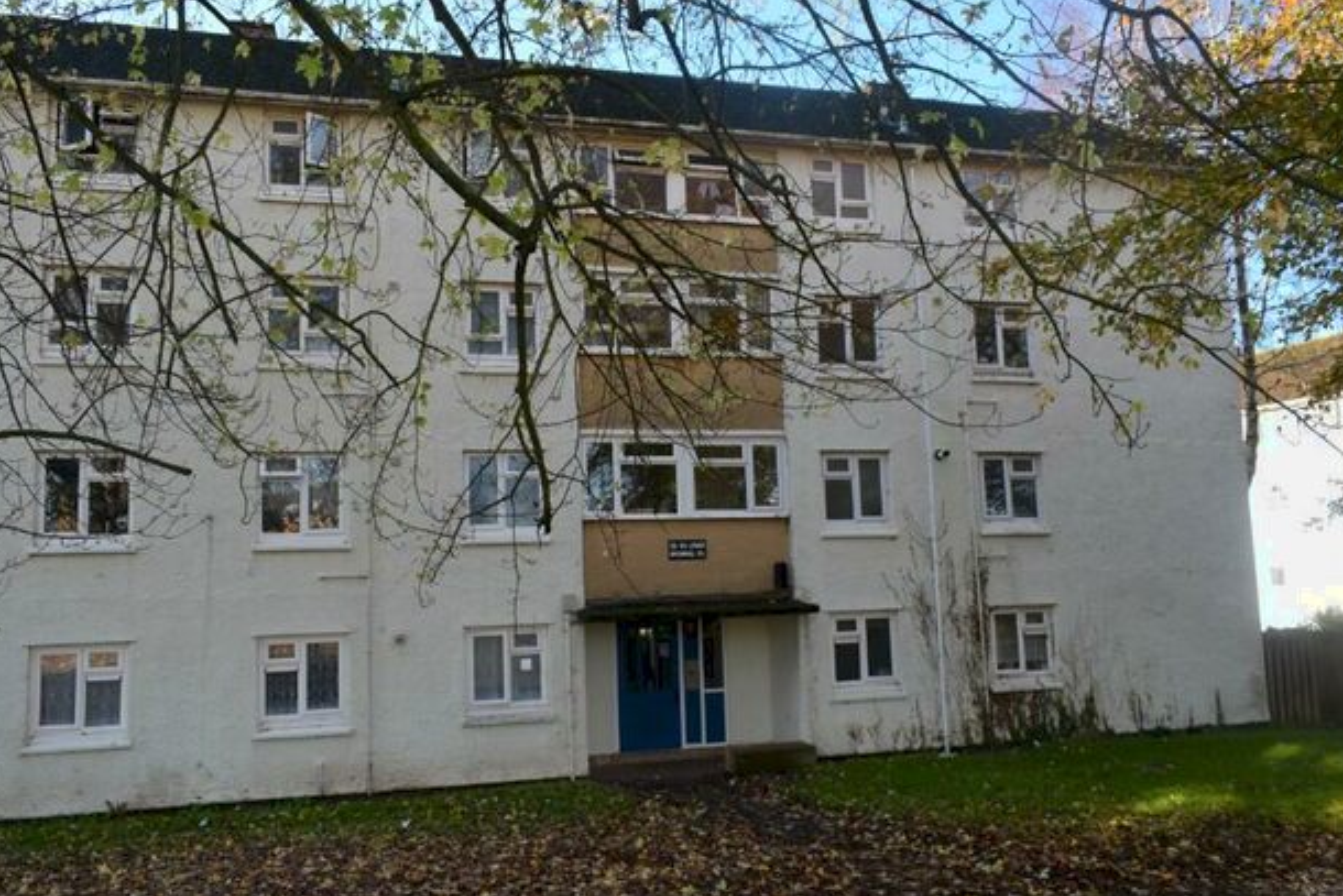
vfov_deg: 42.3
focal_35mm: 31
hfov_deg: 60.3
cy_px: 433
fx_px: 1157
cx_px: 652
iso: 200
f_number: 6.3
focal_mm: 18
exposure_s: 1/160
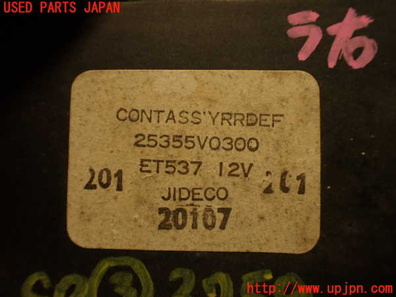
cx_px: 198
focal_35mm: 32
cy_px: 148
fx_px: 366
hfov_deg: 56.8
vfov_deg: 44.2
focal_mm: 5.79
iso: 200
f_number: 2.4
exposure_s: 1/40
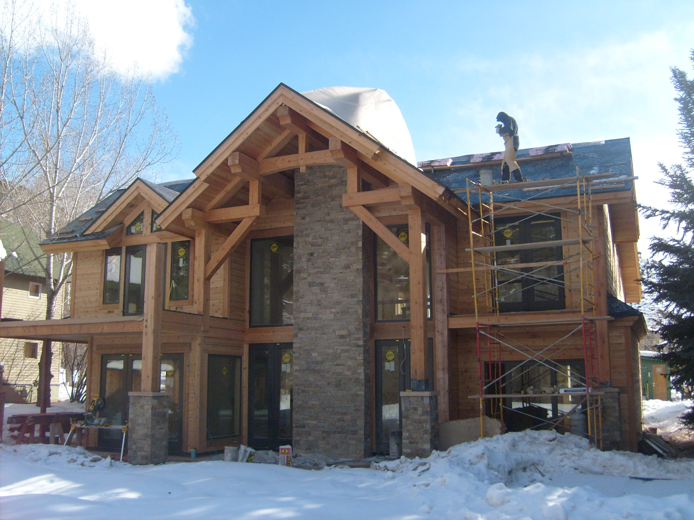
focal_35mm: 35
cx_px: 347
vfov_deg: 40.7
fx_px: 702
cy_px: 260
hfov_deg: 52.6
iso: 80
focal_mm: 5.8
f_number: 7.1
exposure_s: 1/180
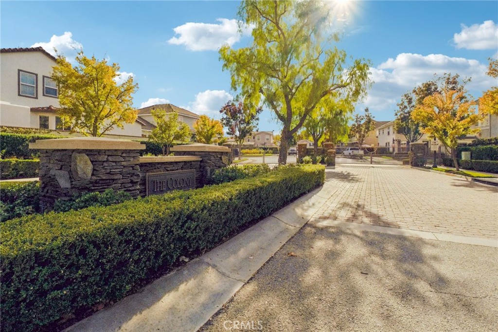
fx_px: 249
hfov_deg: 90.0
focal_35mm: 18
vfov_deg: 67.3
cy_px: 166
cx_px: 249
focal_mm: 11.9
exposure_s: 1/8000
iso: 400
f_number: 8
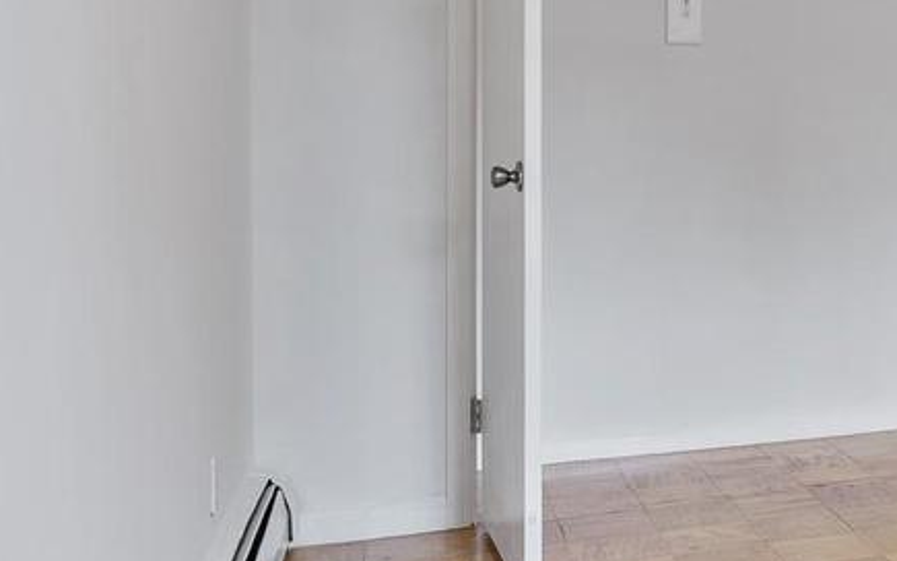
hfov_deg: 31.3
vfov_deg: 23.9
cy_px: 226
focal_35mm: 54
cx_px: 1085
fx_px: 1320
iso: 200
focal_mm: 16
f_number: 8
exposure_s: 1/2
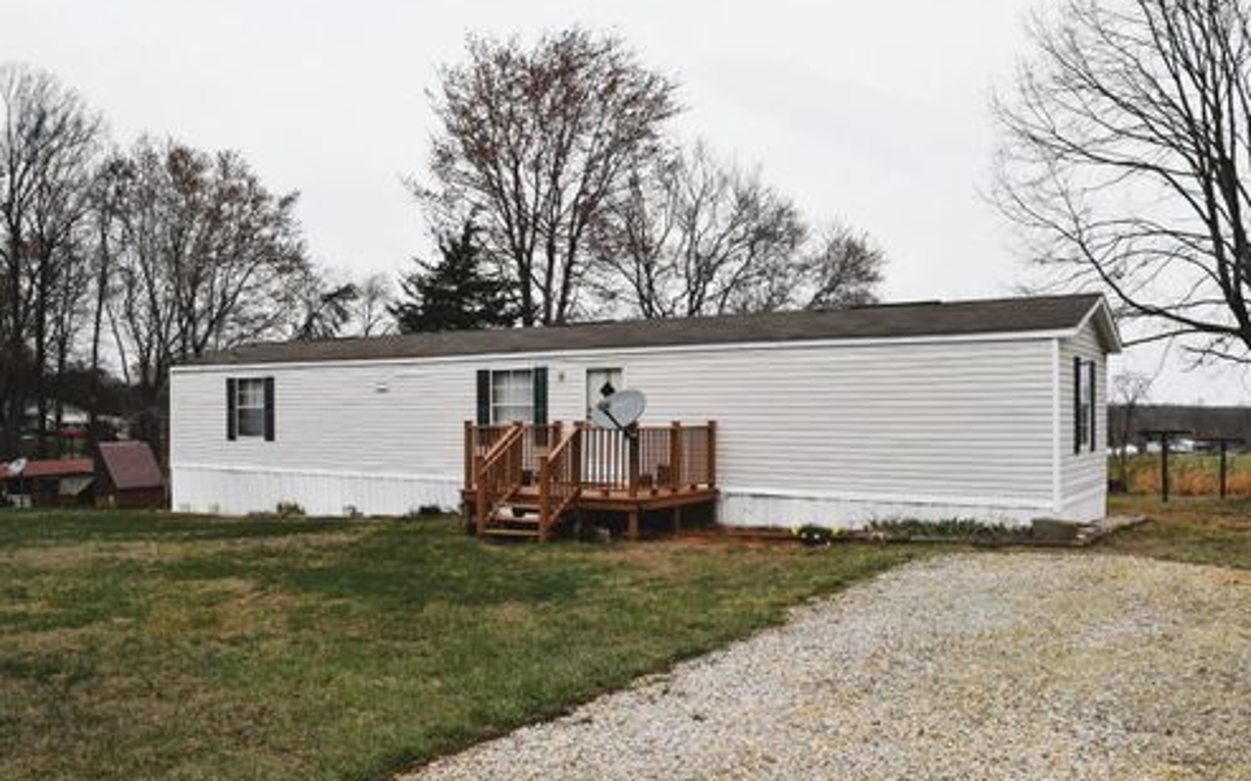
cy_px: 407
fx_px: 1057
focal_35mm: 31
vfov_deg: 40.6
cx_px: 632
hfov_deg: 61.2
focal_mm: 20
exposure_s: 1/500
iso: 200
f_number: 8
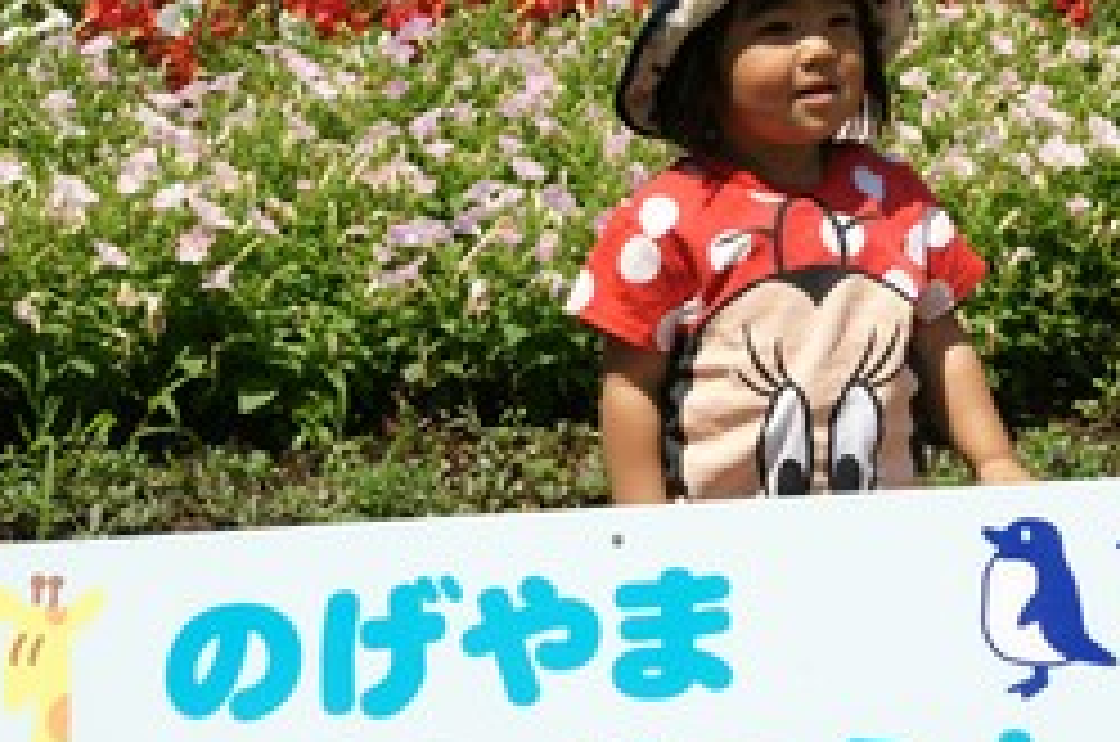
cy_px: 169
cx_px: 733
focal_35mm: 114
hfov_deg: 18.0
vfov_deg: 11.9
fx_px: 3535
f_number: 8
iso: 200
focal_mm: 45
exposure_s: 1/500
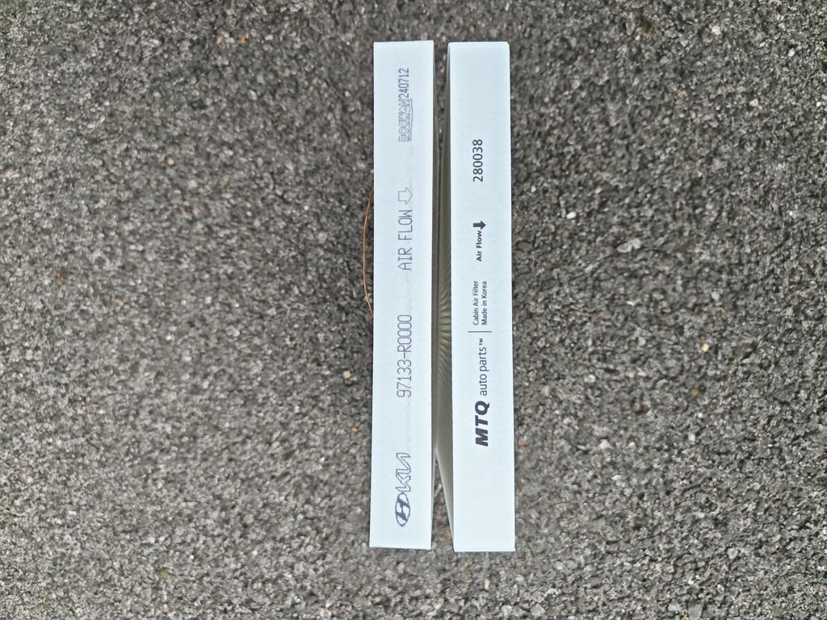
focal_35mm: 23
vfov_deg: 58.9
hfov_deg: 73.9
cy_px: 310
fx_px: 549
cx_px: 414
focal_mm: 5.4
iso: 320
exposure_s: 1/2600
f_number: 1.6
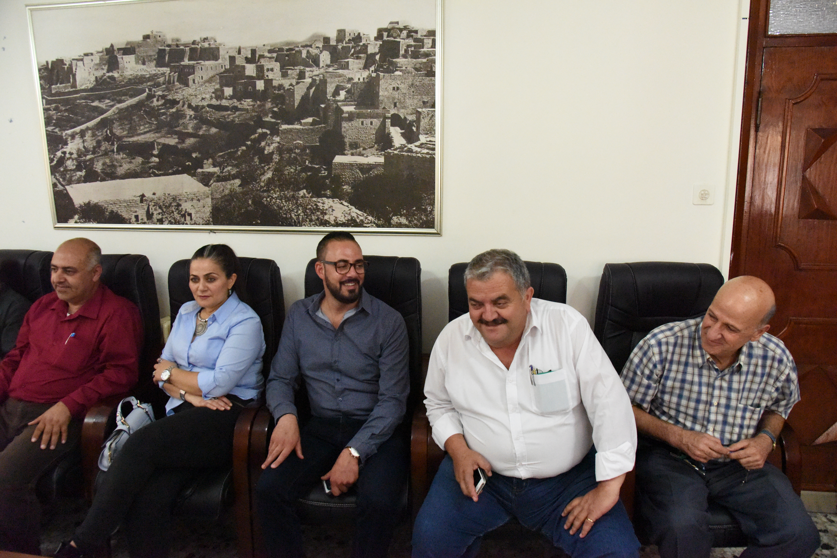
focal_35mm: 24
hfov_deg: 73.7
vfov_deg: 53.1
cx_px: 418
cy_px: 279
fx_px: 558
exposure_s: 1/200
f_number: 7.1
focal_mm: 24
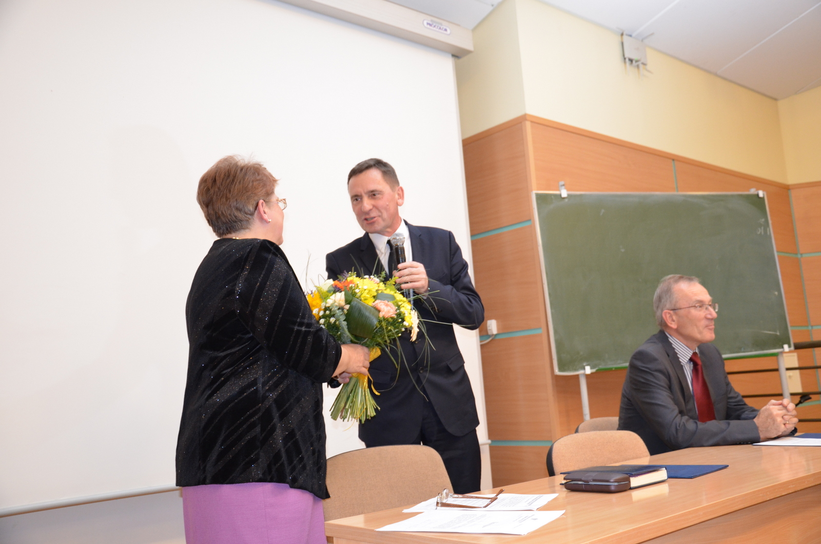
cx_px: 410
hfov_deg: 53.2
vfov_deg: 36.7
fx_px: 819
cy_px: 272
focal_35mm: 36
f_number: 3.8
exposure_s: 1/60
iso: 1250
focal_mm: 24
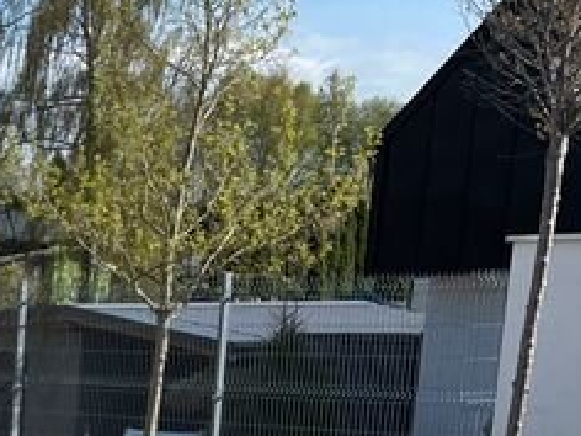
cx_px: -547
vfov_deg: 12.1
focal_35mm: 113
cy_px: 778
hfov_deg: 14.7
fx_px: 1897
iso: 50
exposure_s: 1/1776
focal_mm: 5.1
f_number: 1.6
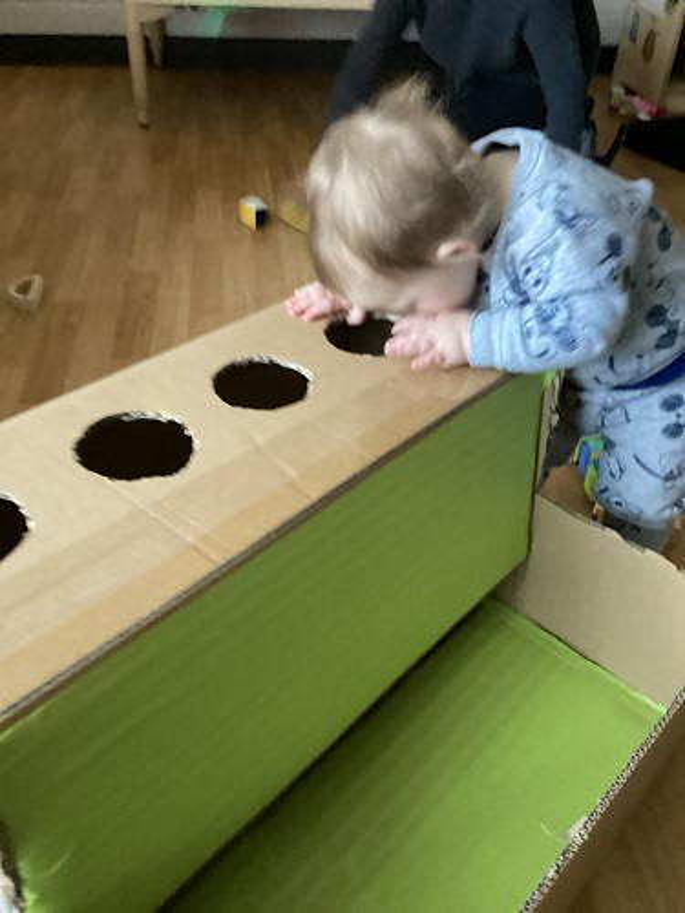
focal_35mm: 31
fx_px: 818
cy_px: 456
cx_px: 342
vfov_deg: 58.4
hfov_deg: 45.4
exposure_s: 1/25
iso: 640
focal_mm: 3.3
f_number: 2.4
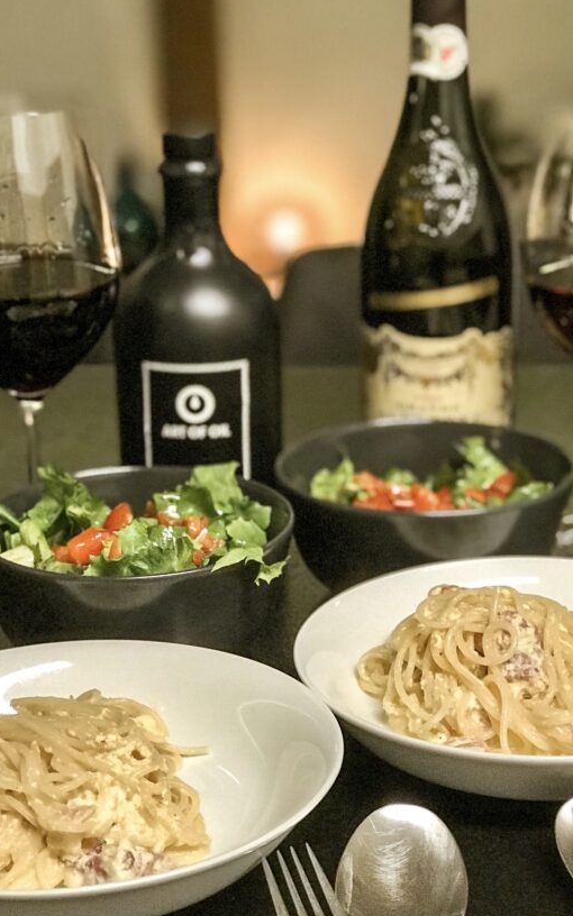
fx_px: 1974
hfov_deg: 16.5
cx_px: 330
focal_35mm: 79
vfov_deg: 26.1
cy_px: 387
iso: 160
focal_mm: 6.6
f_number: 2.8
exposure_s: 1/50
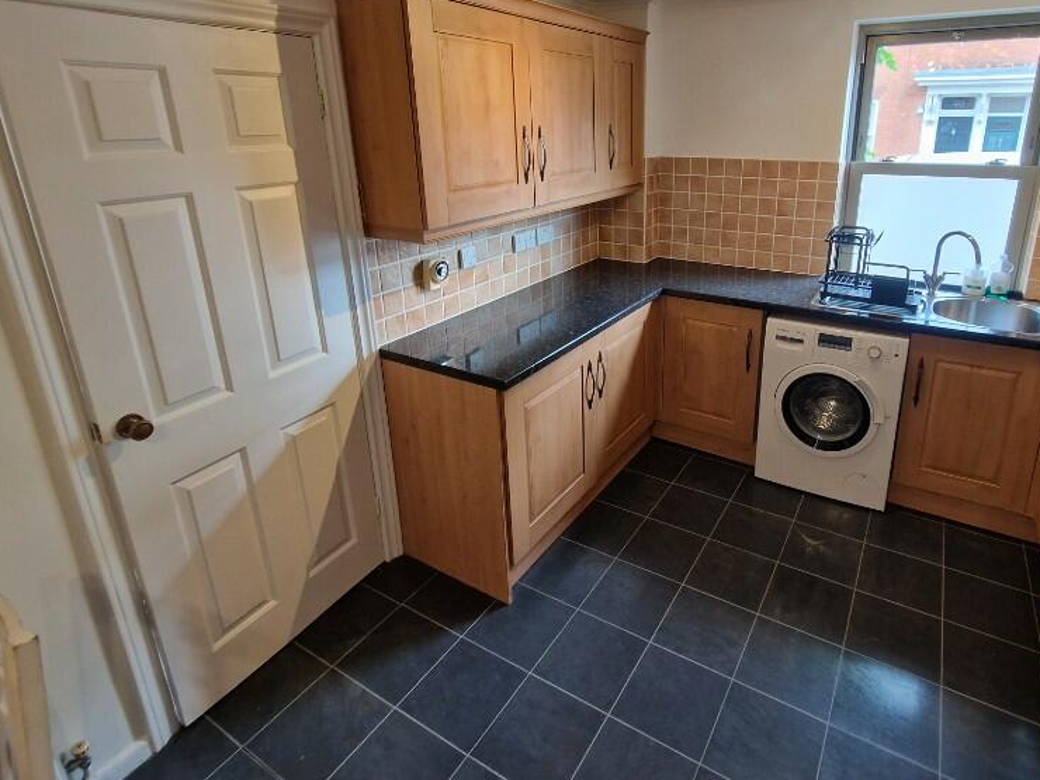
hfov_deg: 87.0
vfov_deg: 70.3
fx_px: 541
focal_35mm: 18
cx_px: 609
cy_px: 285
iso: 160
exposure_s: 1/50
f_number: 2.2
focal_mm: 2.2
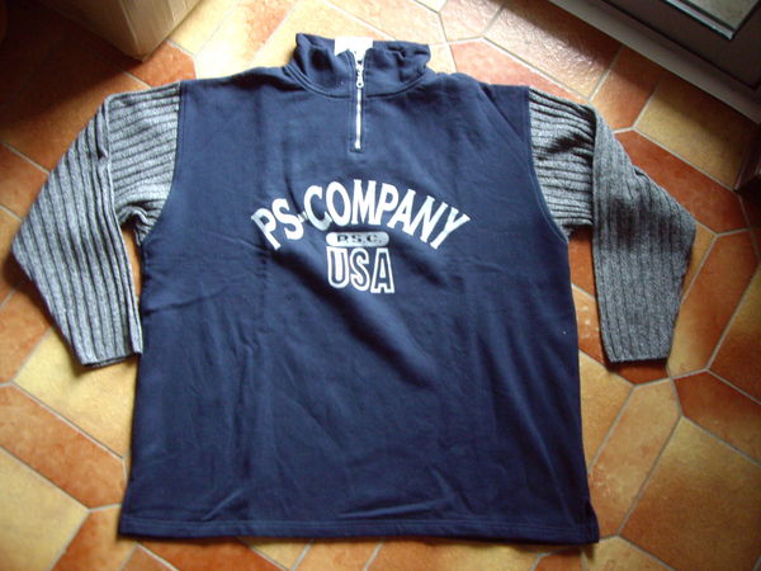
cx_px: 380
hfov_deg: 49.0
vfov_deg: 37.7
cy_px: 286
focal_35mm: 38
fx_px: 835
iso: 200
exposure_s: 1/6
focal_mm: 6.2
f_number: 2.7
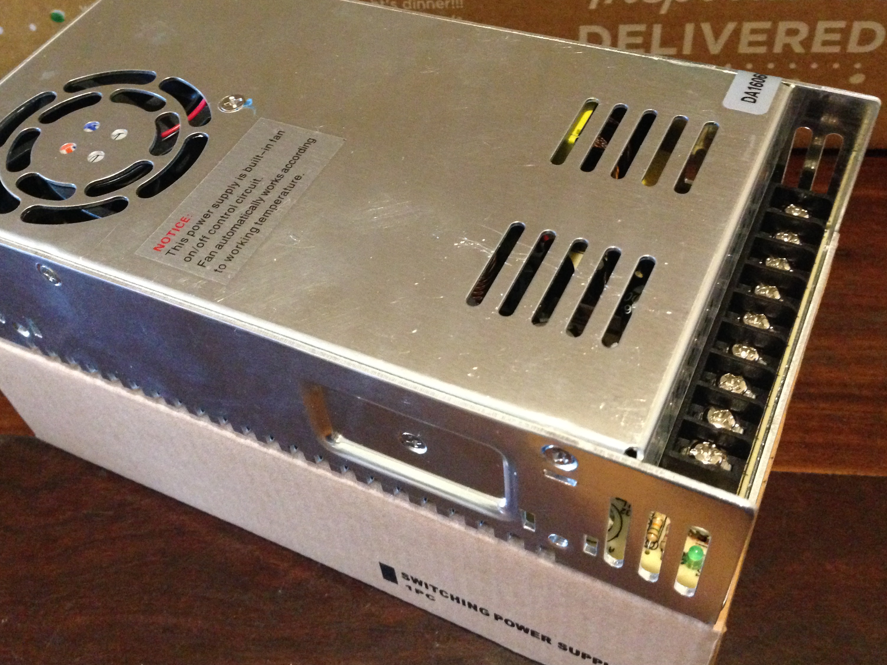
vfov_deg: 39.7
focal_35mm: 36
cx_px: 421
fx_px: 922
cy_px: 320
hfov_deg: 51.3
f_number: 2.4
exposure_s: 1/15
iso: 640
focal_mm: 4.12
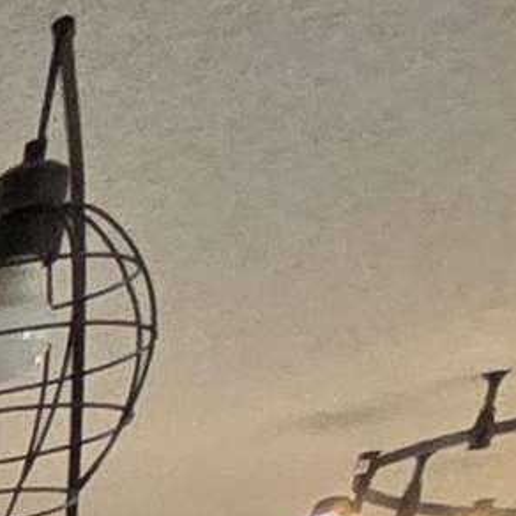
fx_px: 2041
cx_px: -2041
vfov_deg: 9.8
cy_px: 1666
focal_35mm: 121
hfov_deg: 6.4
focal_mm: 2.2
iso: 500
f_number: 2.2
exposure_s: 1/60
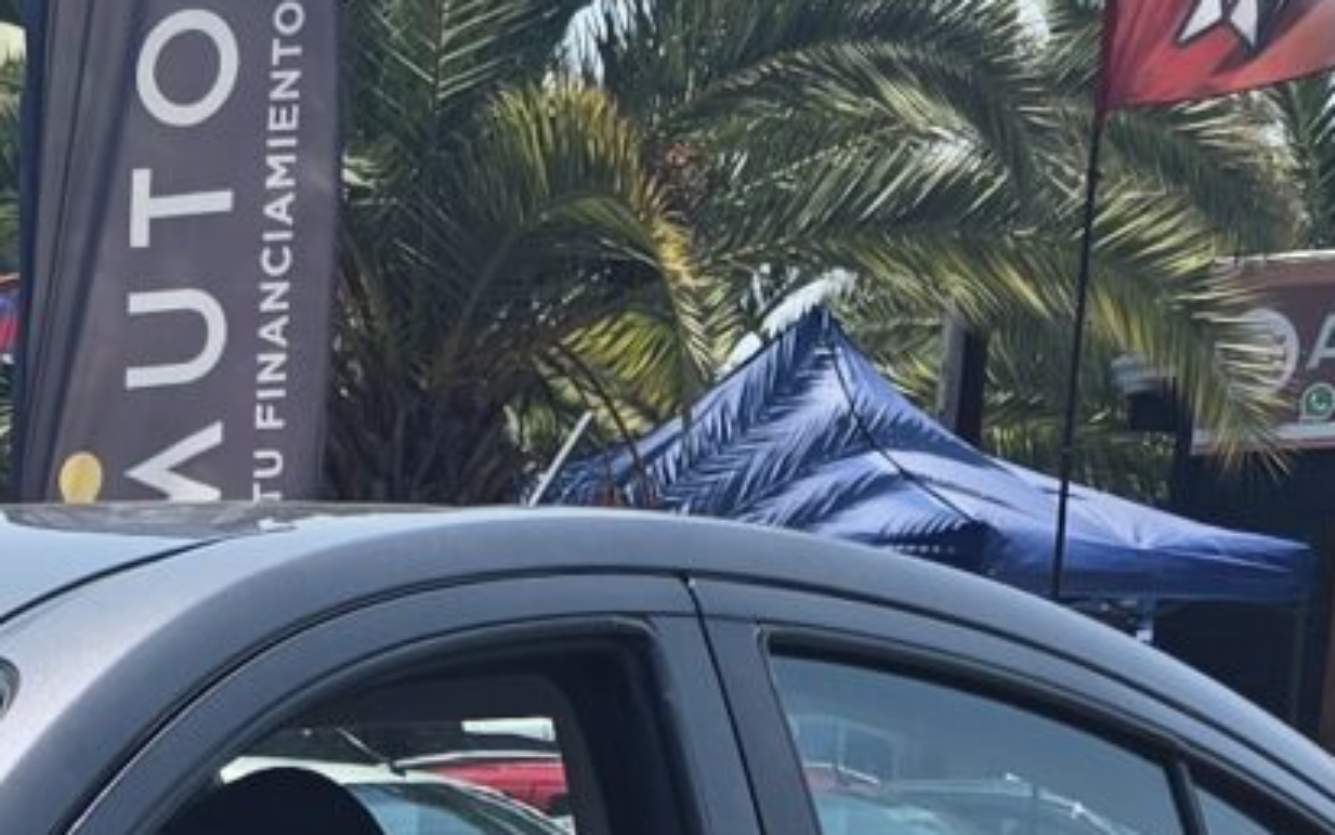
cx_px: -1202
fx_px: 5531
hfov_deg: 12.4
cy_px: 2430
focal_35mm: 152
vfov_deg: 7.6
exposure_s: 1/684
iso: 12
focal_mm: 6.3
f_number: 1.7
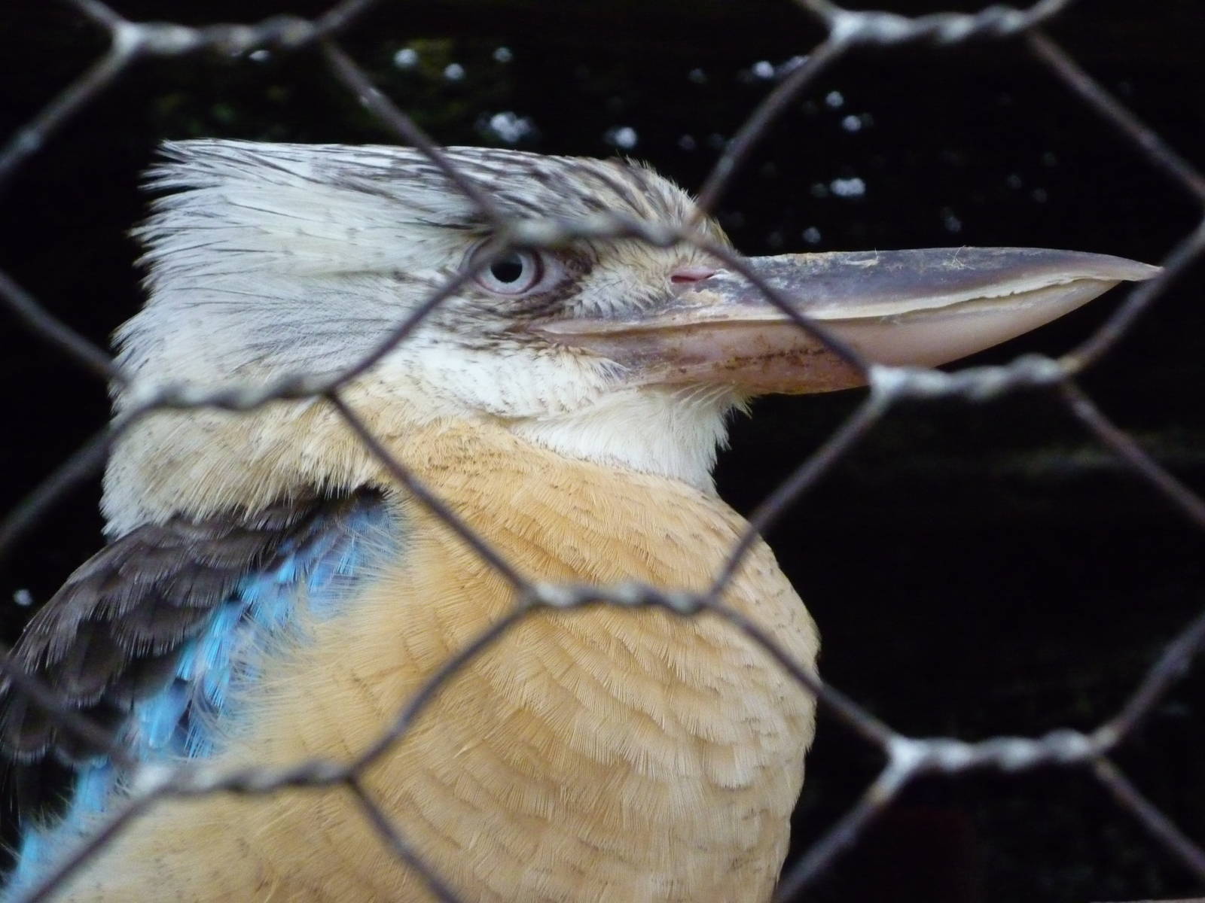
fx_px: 2994
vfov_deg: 17.2
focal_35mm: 86
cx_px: 602
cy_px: 452
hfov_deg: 22.8
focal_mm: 15.3
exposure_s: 1/30
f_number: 5.7
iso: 800
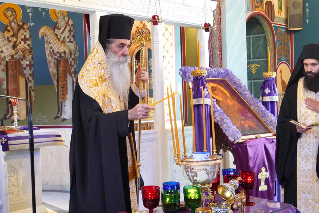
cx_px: 160
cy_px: 106
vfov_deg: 29.9
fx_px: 399
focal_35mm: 45
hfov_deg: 43.6
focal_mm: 30
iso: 1600
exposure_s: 1/160
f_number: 2.8
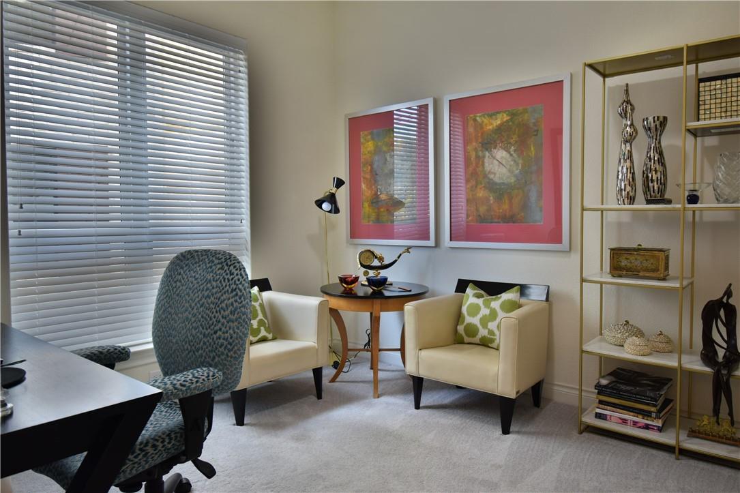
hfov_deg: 73.8
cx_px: 370
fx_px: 493
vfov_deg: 53.1
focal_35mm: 24
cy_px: 246
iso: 360
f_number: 5.3
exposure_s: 1/25
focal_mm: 16
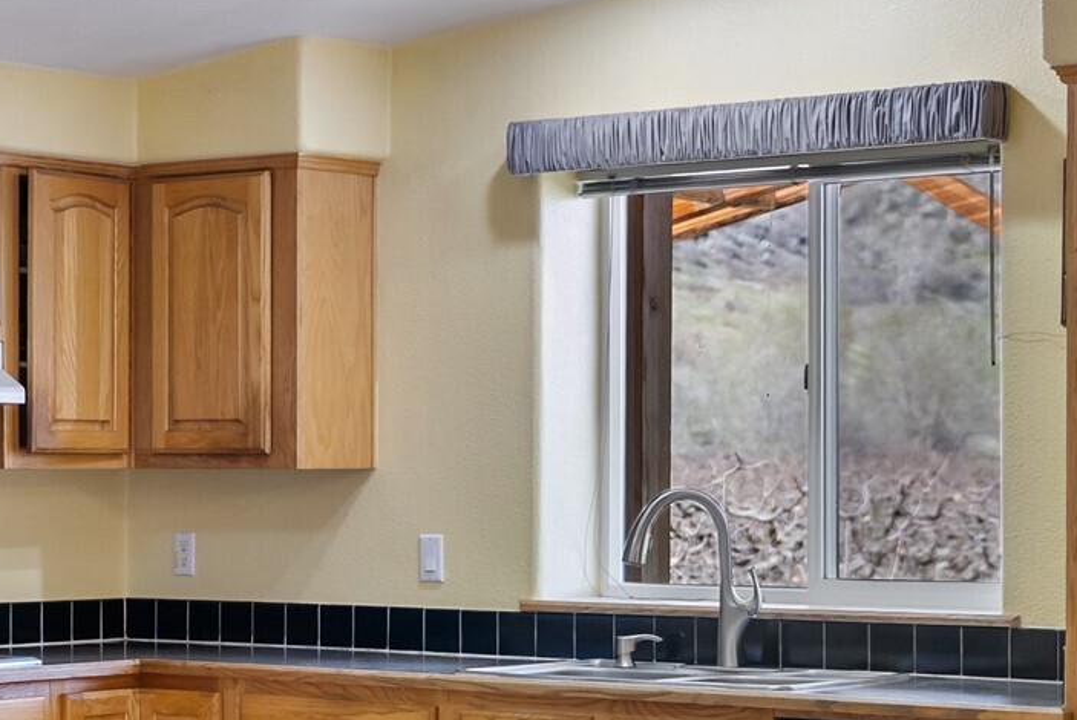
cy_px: 440
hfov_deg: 21.1
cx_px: 293
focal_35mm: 96
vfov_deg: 14.3
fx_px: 2865
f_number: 2.8
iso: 400
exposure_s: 1/50
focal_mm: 39.7
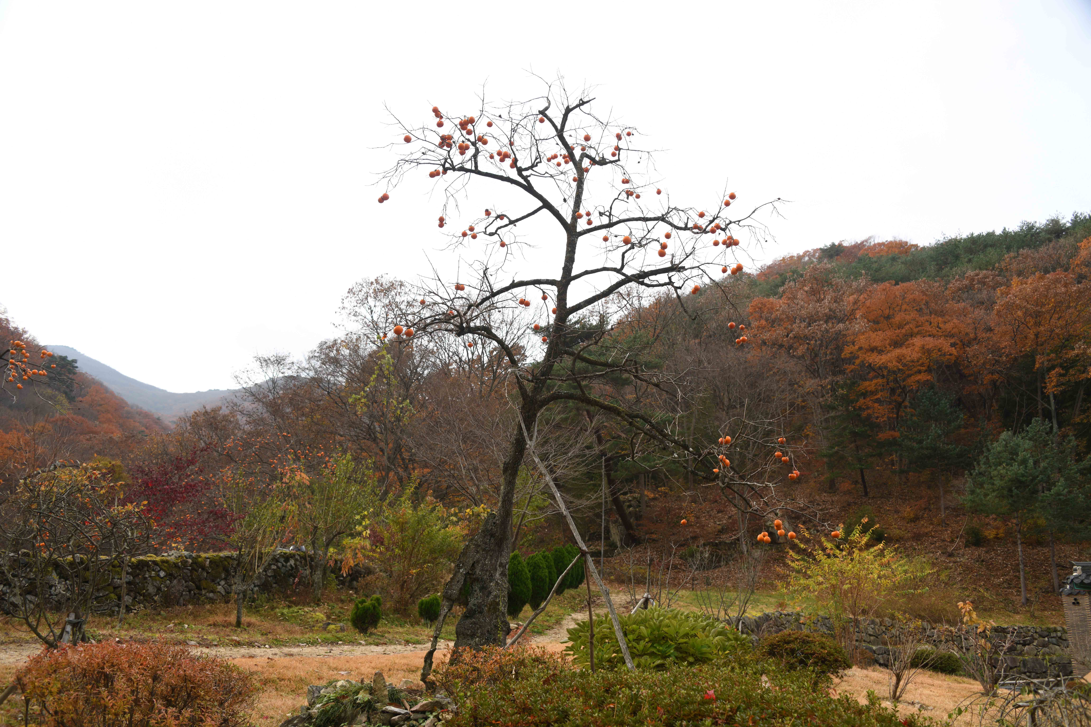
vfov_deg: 46.4
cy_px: 364
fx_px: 848
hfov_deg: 65.5
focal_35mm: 28
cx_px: 546
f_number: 5.6
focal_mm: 28
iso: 100
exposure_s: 1/40
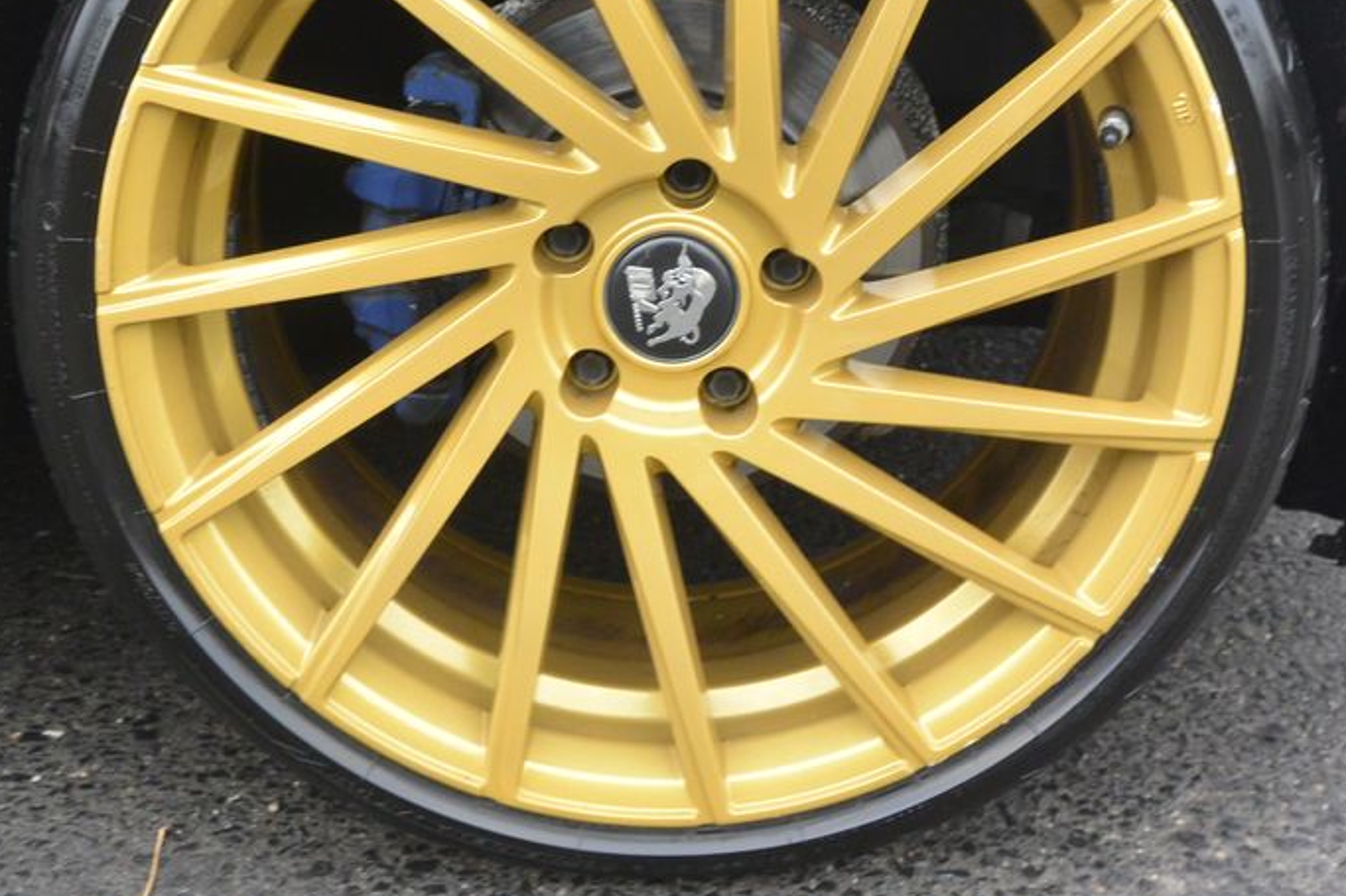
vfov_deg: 31.4
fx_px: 1570
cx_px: 682
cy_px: 241
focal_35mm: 42
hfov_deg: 46.4
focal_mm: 10.7
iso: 560
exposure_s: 1/60
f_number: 3.5
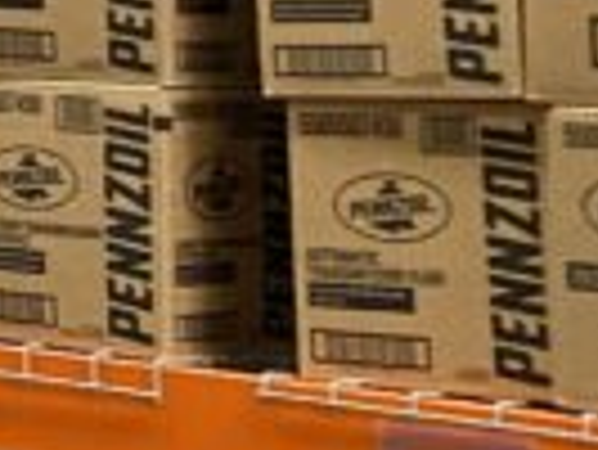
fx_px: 3458
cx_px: -1596
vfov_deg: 7.2
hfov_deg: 7.6
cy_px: -400
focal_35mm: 200
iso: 160
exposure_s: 1/60
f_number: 1.8
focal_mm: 4.25
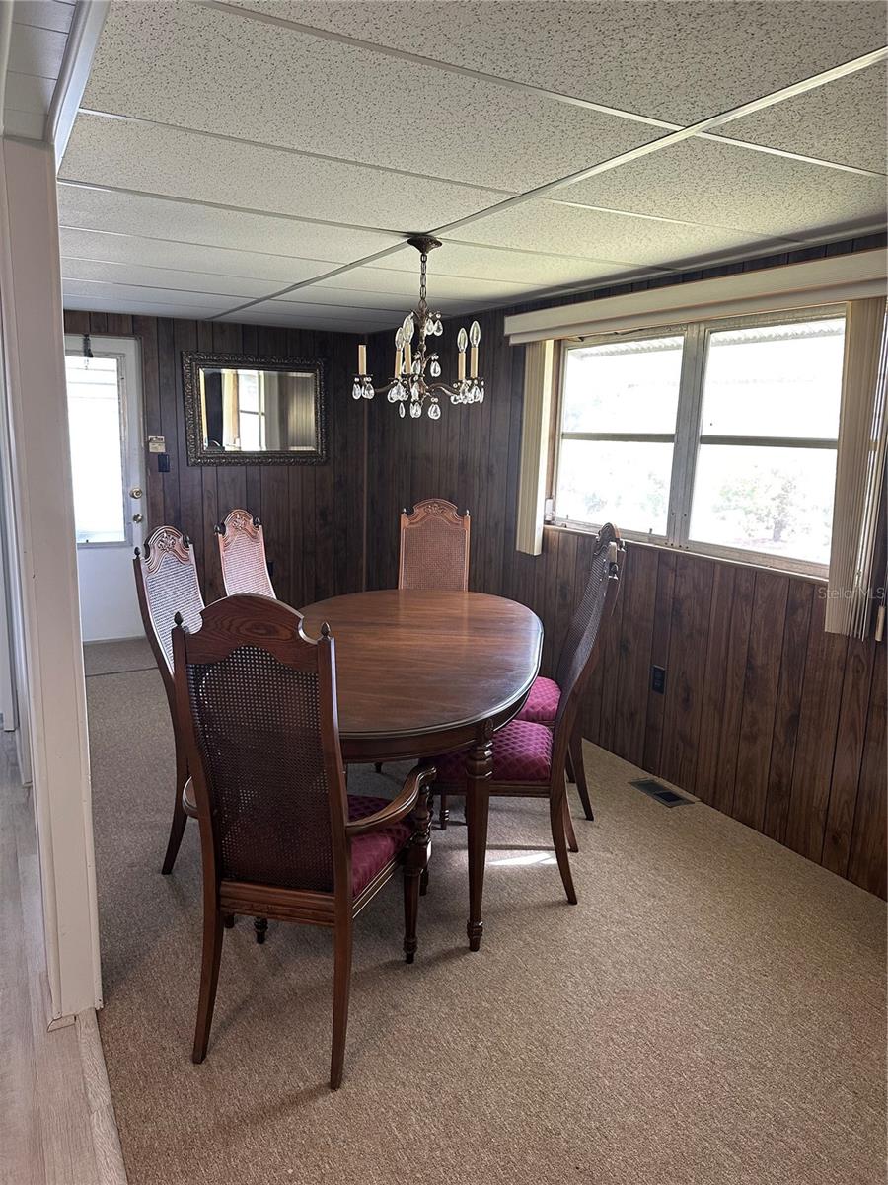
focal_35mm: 24
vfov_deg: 71.6
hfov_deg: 56.8
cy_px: 592
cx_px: 444
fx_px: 821
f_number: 1.78
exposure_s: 1/120
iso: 200
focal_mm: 6.86
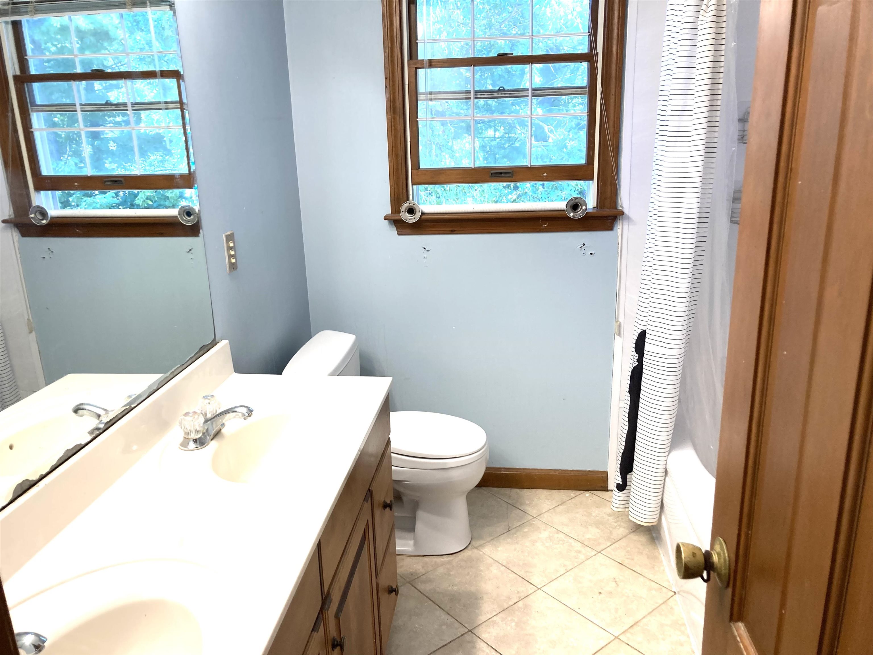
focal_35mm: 28
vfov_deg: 49.7
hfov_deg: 63.4
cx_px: 436
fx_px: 706
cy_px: 328
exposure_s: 1/60
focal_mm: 3.99
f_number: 1.8
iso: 64
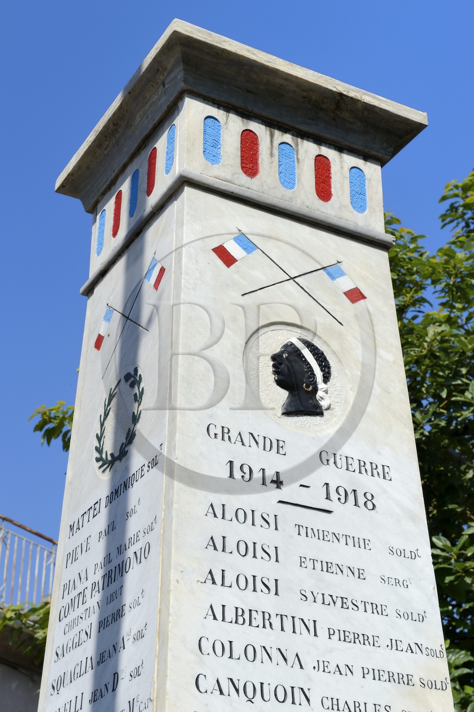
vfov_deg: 28.9
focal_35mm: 70
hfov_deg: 19.4
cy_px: 356
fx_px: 1384
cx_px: 237
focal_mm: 70
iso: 200
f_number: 14
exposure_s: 1/250
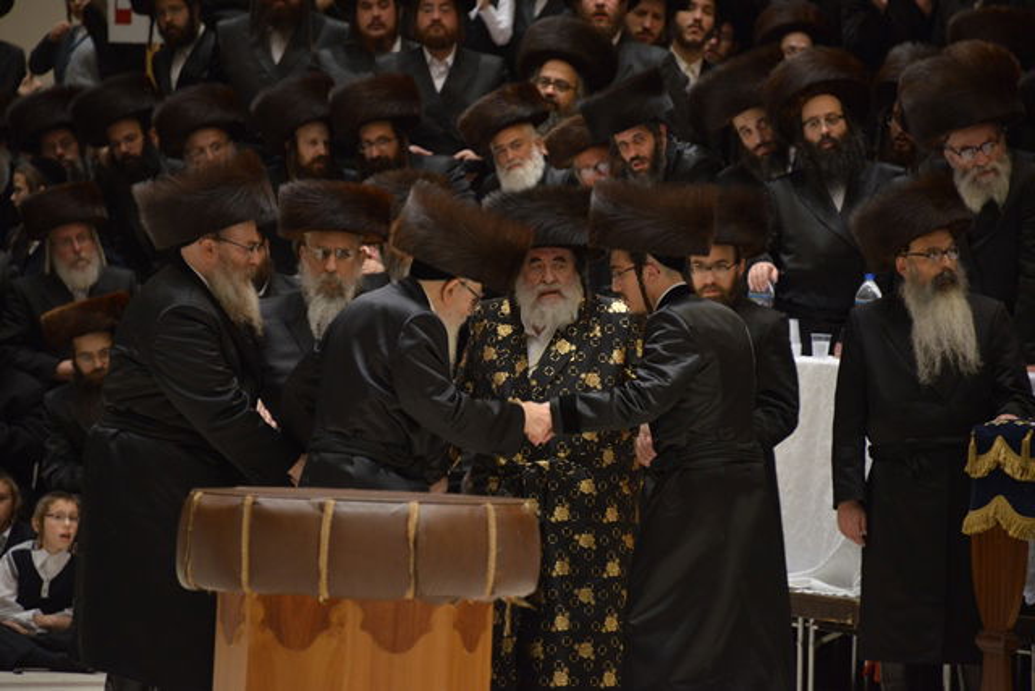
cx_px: 518
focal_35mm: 300
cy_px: 346
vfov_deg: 4.6
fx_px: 8626
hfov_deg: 6.9
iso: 2000
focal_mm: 300
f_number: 5.6
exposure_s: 1/125
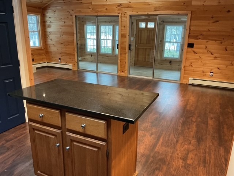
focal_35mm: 29
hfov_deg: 61.7
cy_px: 88
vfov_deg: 48.2
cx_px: 117
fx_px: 196
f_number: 1.8
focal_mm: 3
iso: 200
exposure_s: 1/40
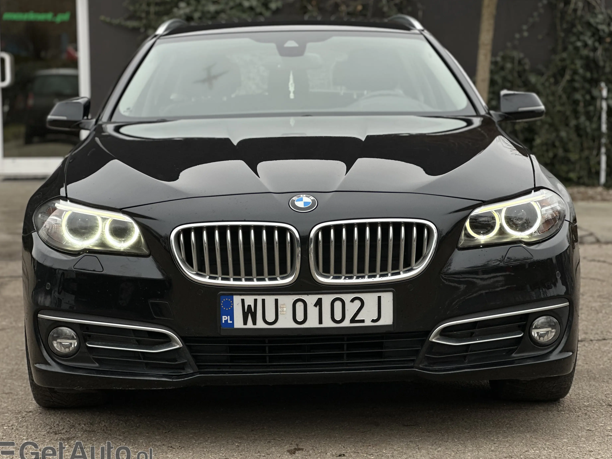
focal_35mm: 80
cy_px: 233
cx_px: 308
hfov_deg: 24.4
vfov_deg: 18.4
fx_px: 1414
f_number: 2.8
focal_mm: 9
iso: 25
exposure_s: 1/84
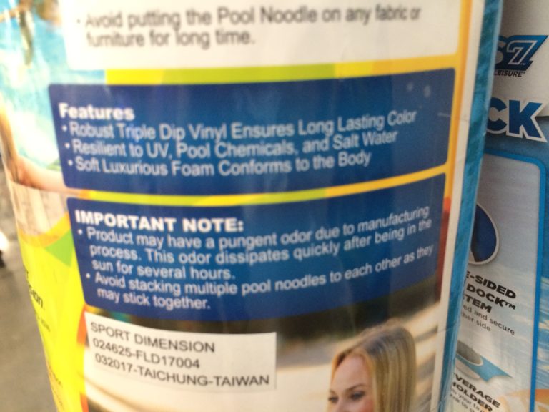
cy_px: 206
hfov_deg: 61.7
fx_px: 460
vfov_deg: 48.2
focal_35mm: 29
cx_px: 274
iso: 200
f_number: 2.2
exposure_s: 1/30
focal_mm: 4.15
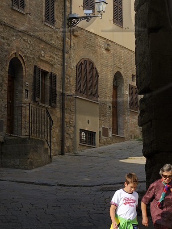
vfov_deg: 15.2
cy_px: -22
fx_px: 834
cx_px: 109
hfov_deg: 11.8
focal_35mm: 126
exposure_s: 1/200
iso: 200
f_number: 10
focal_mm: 42
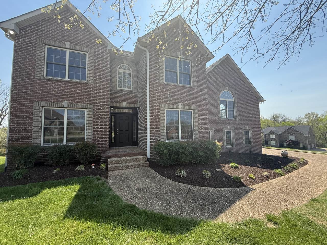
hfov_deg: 102.1
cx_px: 164
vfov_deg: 85.7
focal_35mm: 14
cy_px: 122
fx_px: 132
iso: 50
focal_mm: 2.22
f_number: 2.2
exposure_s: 1/734
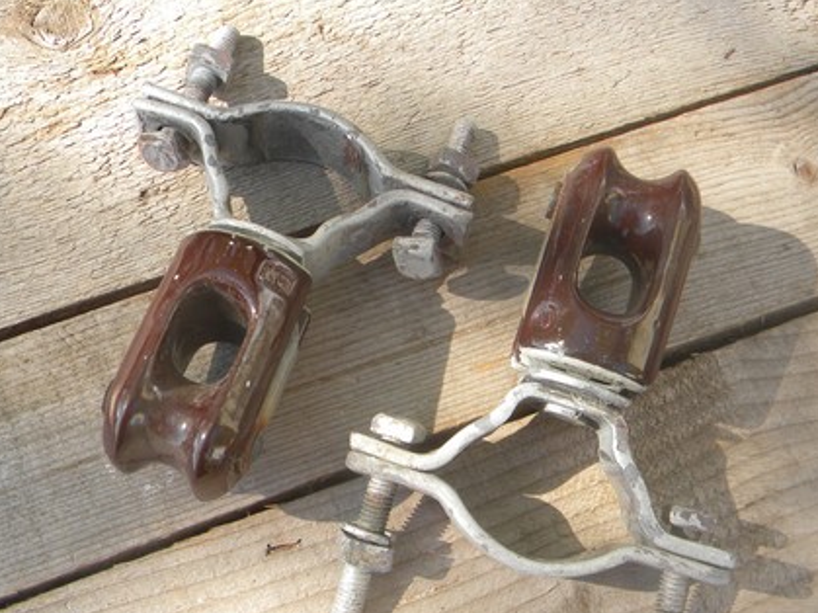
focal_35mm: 43
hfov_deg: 43.9
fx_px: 1016
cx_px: 412
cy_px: 354
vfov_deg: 33.5
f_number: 3.7
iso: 80
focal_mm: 6.4
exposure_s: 1/132
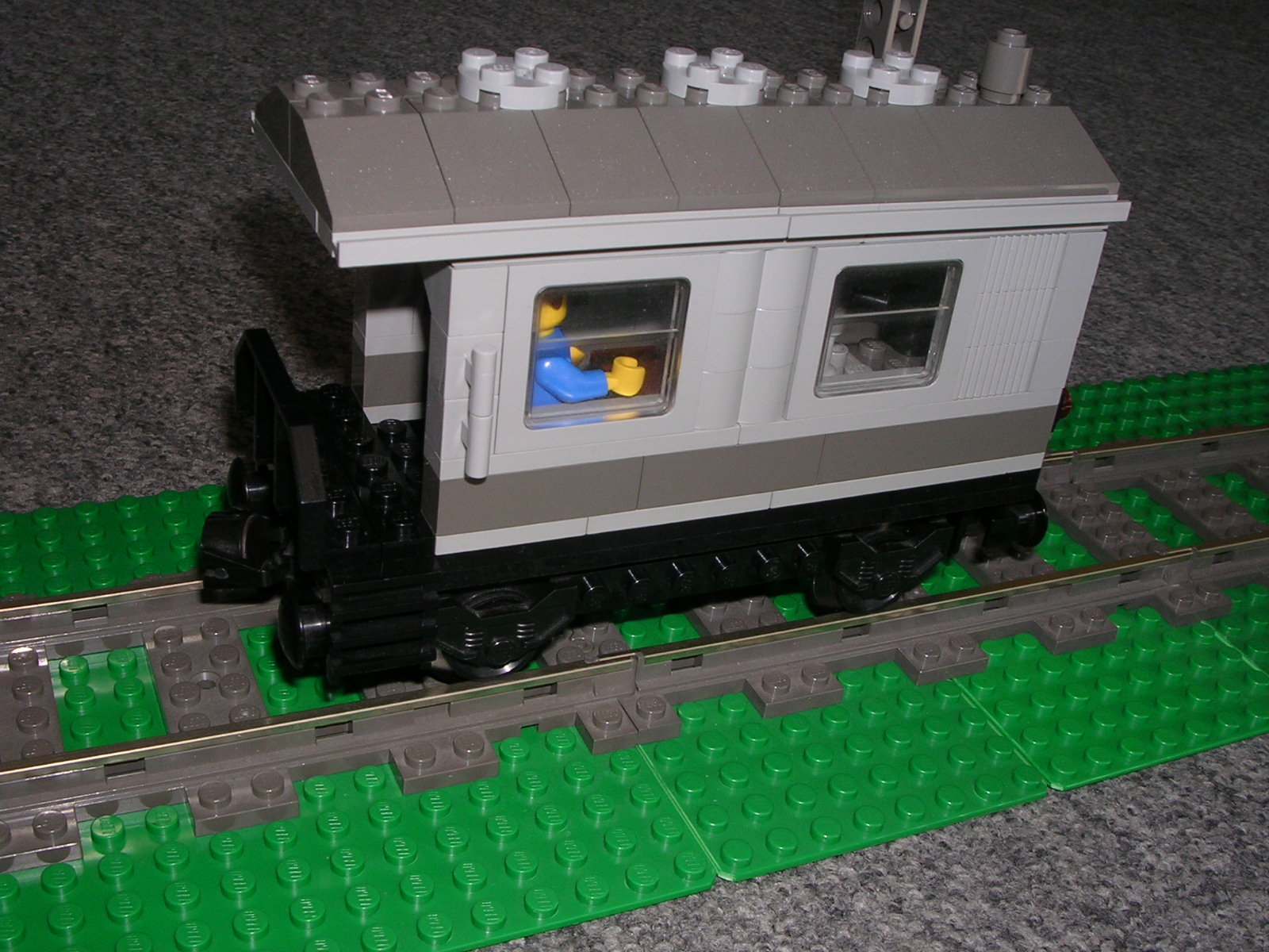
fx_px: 1393
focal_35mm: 38
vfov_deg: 37.7
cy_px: 476
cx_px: 634
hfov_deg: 49.0
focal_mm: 5.8
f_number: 5.6
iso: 50
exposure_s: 1/60.1
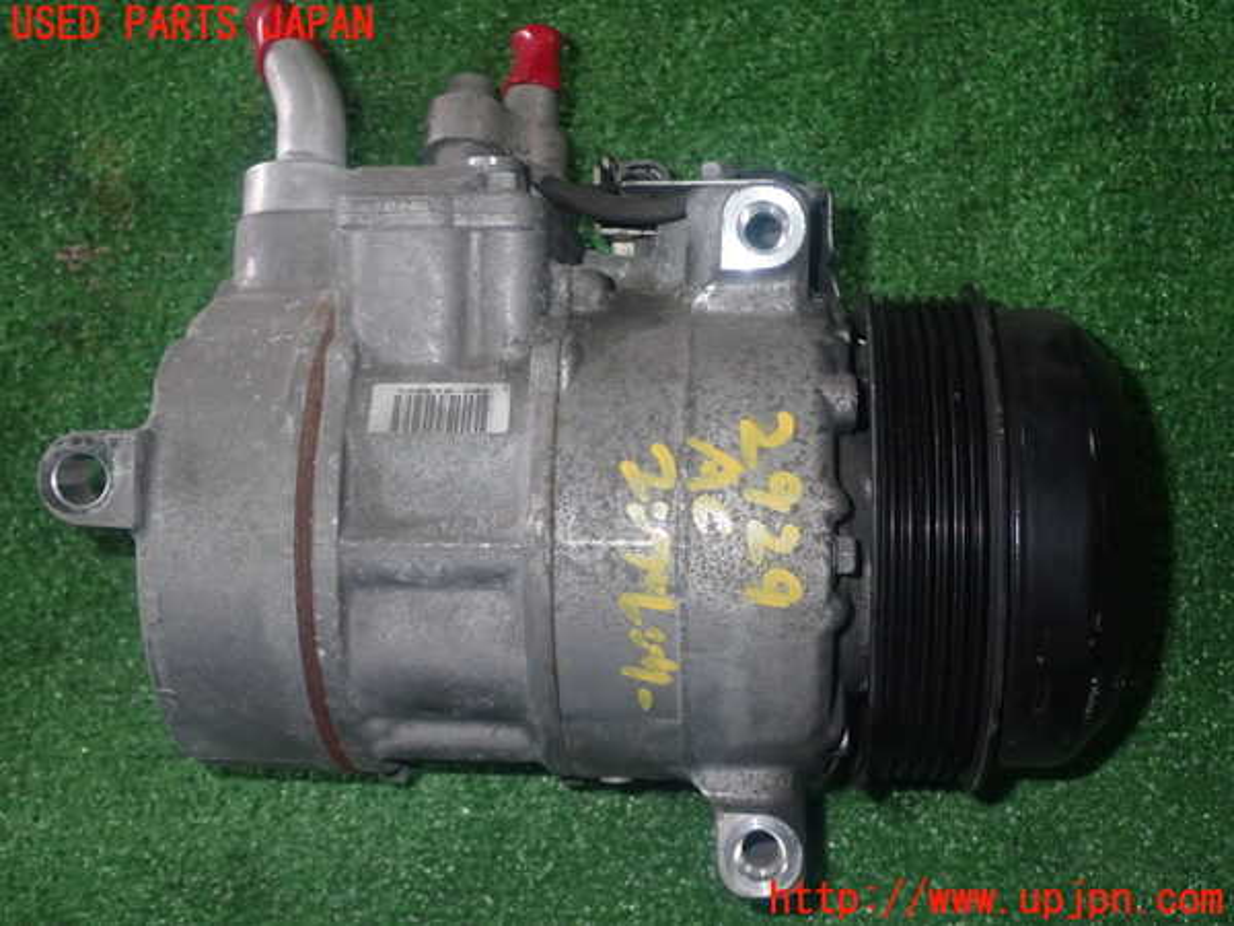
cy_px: 463
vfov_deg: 32.9
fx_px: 1569
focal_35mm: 44
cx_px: 617
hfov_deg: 42.9
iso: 640
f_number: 9
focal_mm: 7.84
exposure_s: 1/40
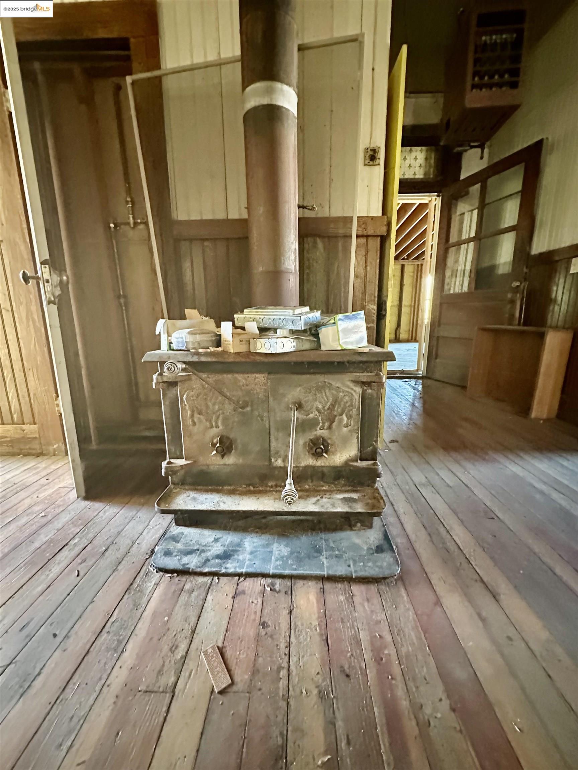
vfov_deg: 102.1
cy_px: 385
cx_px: 289
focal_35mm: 14
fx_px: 312
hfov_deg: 85.7
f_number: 2.2
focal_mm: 2.22
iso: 1250
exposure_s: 1/41
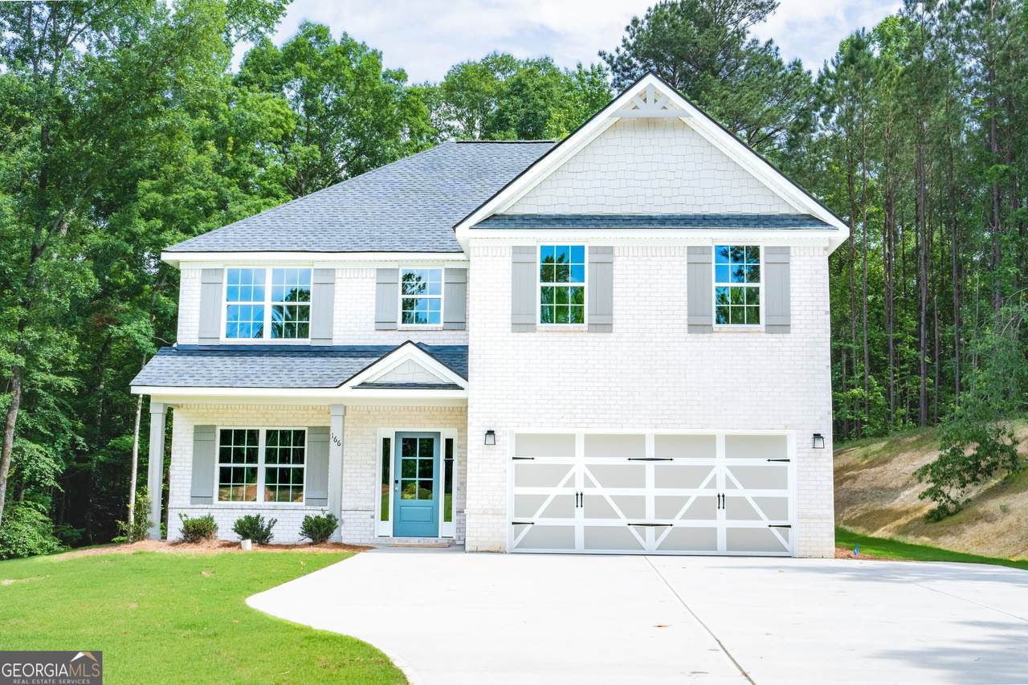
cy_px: 342
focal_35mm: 39
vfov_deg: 34.3
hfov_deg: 49.7
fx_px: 1109
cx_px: 514
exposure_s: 1/400
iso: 800
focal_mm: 25.9
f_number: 16
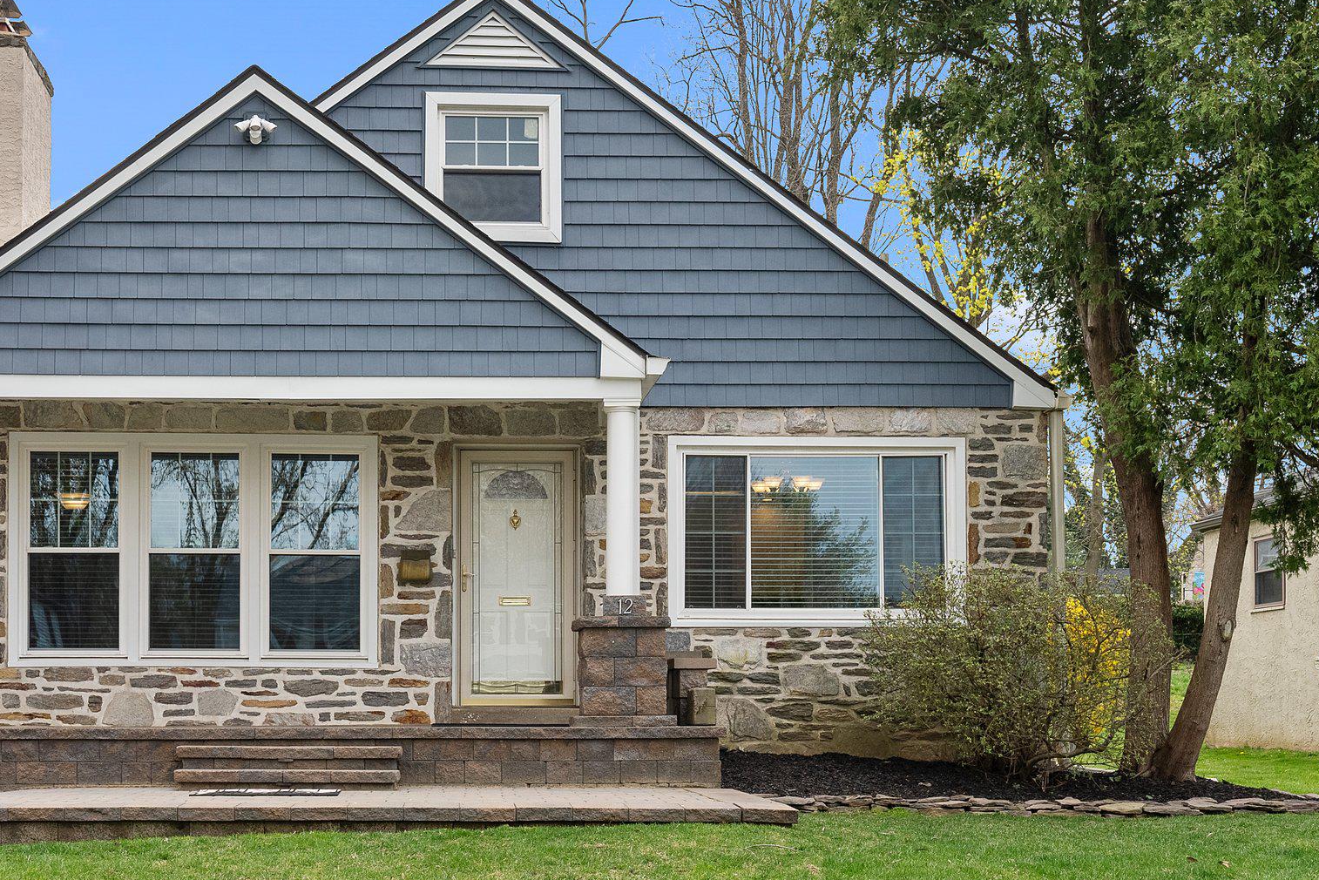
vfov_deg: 29.3
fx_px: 1686
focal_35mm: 46
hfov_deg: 42.3
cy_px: 429
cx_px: 473
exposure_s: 1/200
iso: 640
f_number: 11
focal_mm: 34
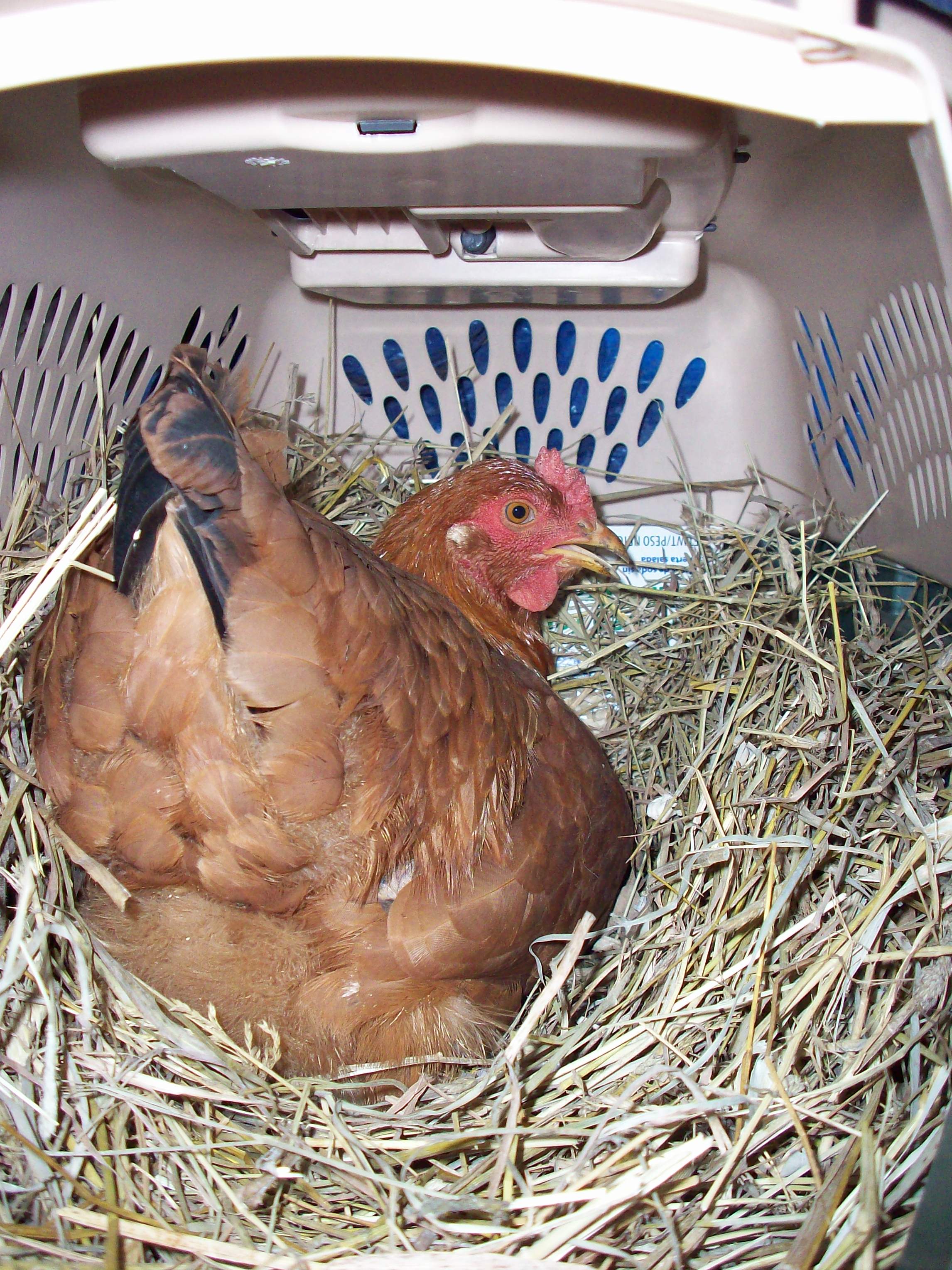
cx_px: 476
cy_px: 635
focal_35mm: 37
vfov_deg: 50.1
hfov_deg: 38.7
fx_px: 1357
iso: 200
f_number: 2.8
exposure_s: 1/64
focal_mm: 6.2
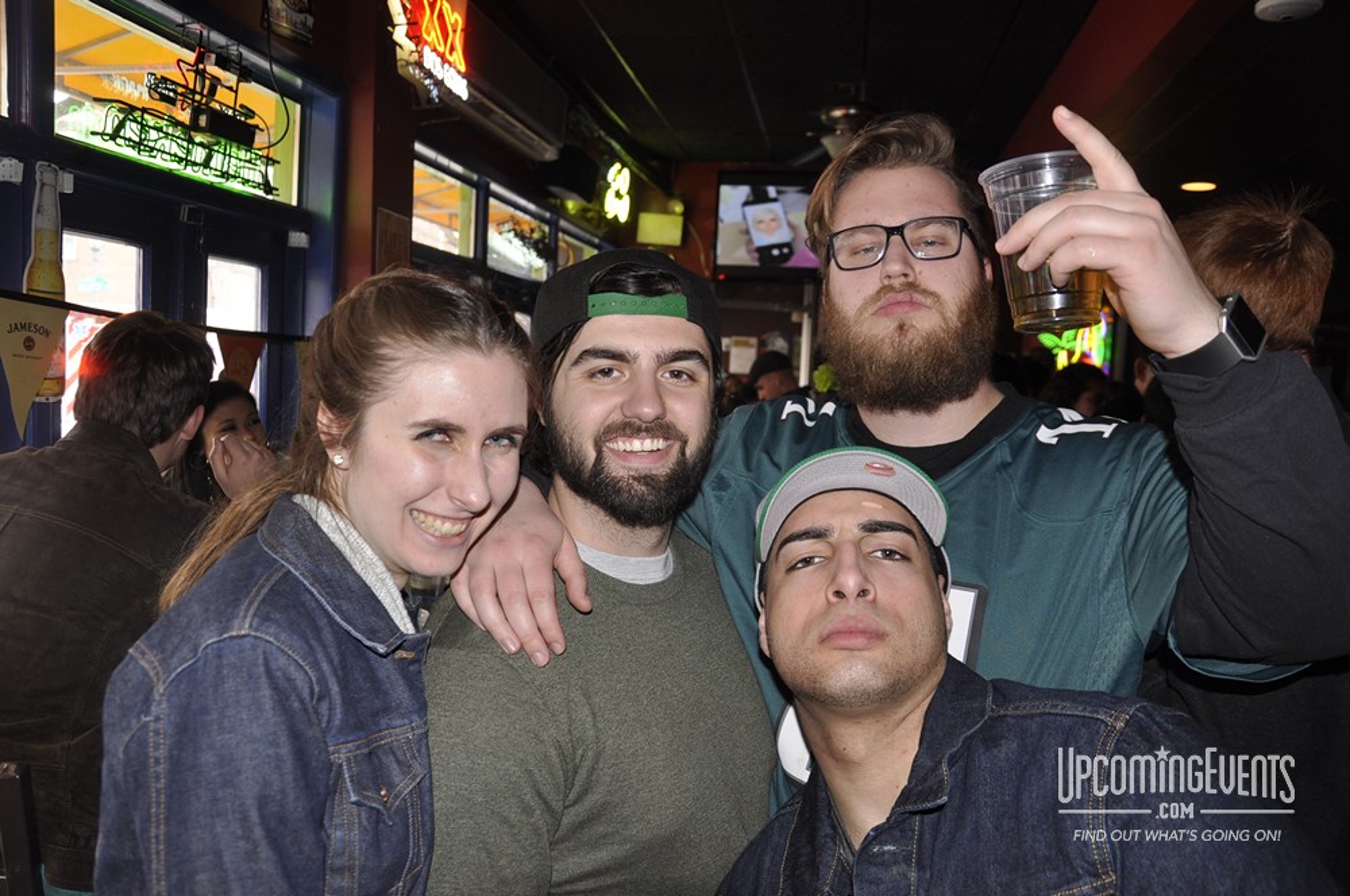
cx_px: 675
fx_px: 1011
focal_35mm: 27
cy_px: 448
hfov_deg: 67.4
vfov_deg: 47.8
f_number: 3.5
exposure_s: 1/60
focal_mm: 18
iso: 400
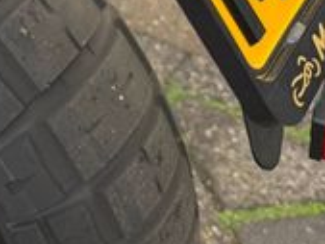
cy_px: -177
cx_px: -58
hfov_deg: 20.3
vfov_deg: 14.5
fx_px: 855
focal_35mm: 91
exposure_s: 1/575
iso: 80
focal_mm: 6.76
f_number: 1.78
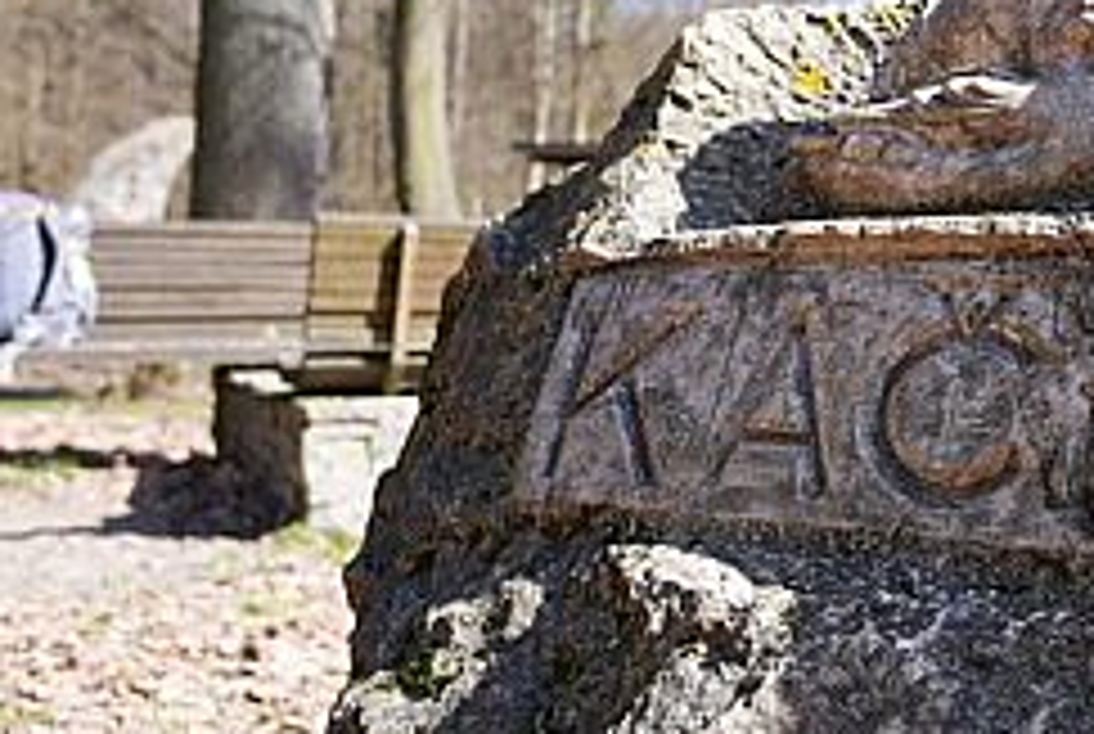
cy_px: 281
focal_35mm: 46
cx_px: 1067
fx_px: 1400
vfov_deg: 29.3
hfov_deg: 38.4
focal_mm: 14
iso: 100
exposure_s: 1/2000
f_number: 1.8
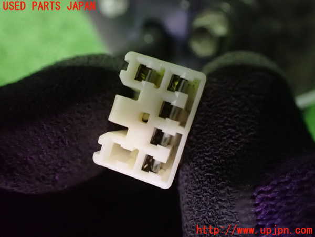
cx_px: 158
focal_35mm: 30
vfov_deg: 46.8
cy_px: 118
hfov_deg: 60.0
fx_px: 273
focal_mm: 5.4
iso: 1600
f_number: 2.3
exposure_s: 1/25
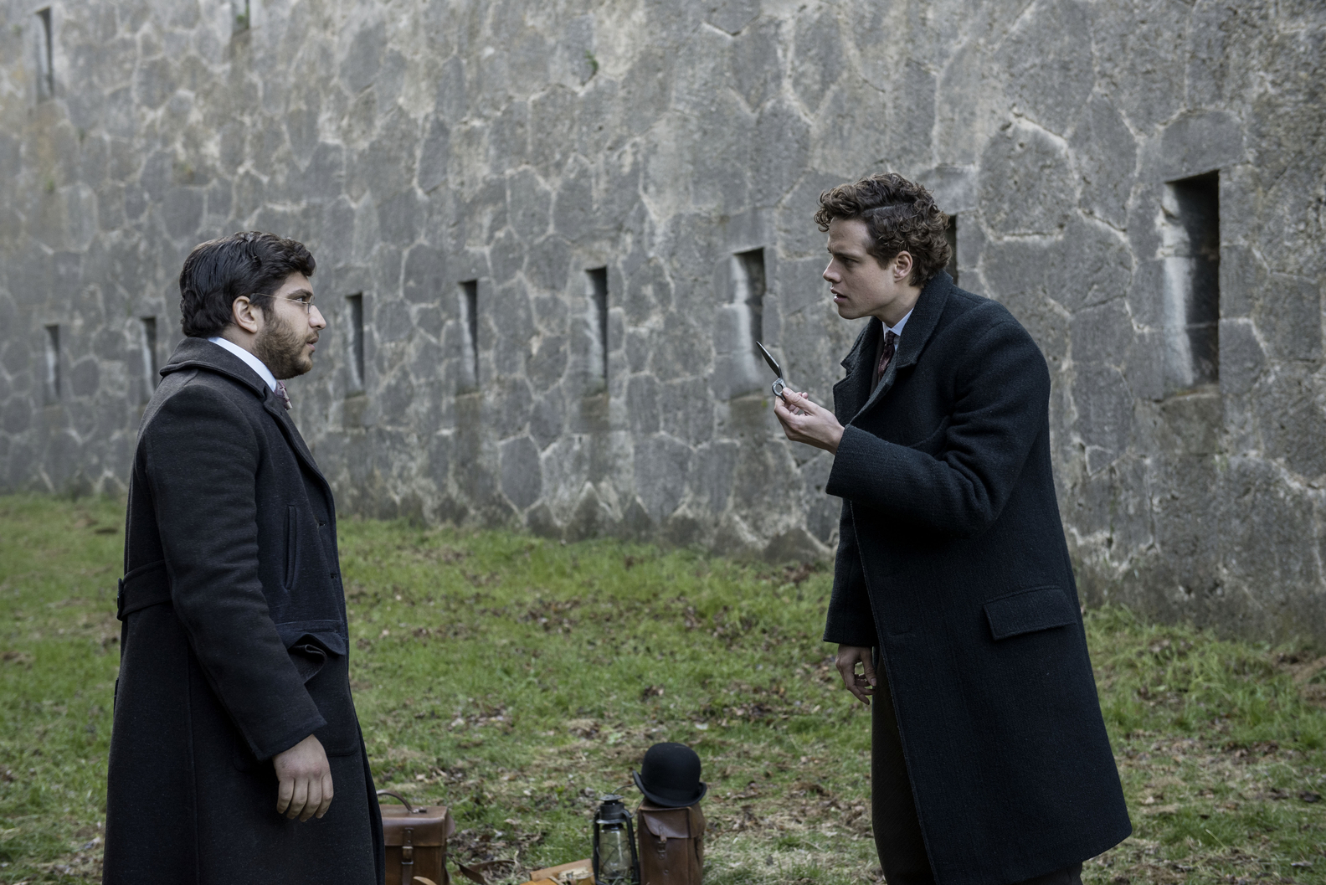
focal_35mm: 55
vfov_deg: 24.6
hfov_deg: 36.2
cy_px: 442
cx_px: 663
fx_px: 2026
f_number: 4
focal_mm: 55
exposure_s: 1/320
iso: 800
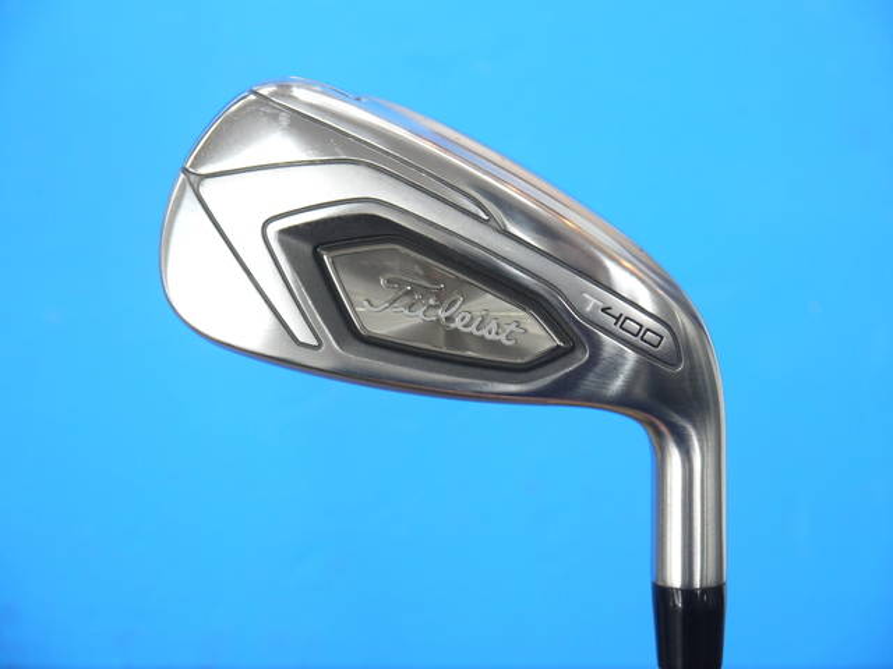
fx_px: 2012
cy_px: 334
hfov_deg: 25.0
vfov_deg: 18.9
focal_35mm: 78
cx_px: 446
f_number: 5.5
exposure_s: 1/80
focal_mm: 39
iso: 640
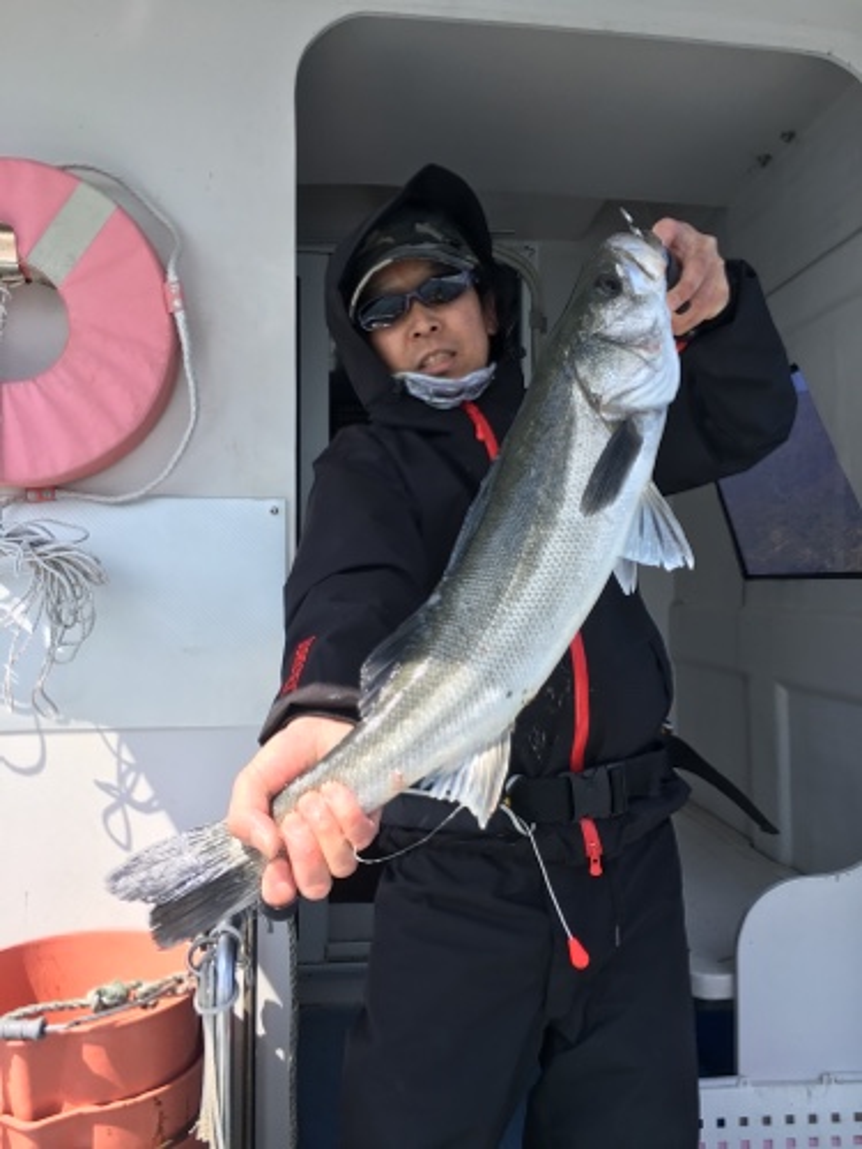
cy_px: 574
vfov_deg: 61.7
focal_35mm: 29
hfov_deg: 48.2
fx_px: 963
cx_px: 431
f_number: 2.2
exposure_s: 1/538
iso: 25
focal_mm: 4.15
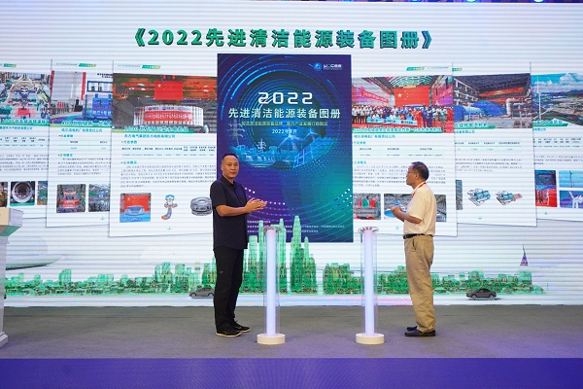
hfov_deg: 54.4
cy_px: 194
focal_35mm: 35
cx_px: 292
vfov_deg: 37.9
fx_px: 567
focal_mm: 35
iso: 1250
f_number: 4
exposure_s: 1/400
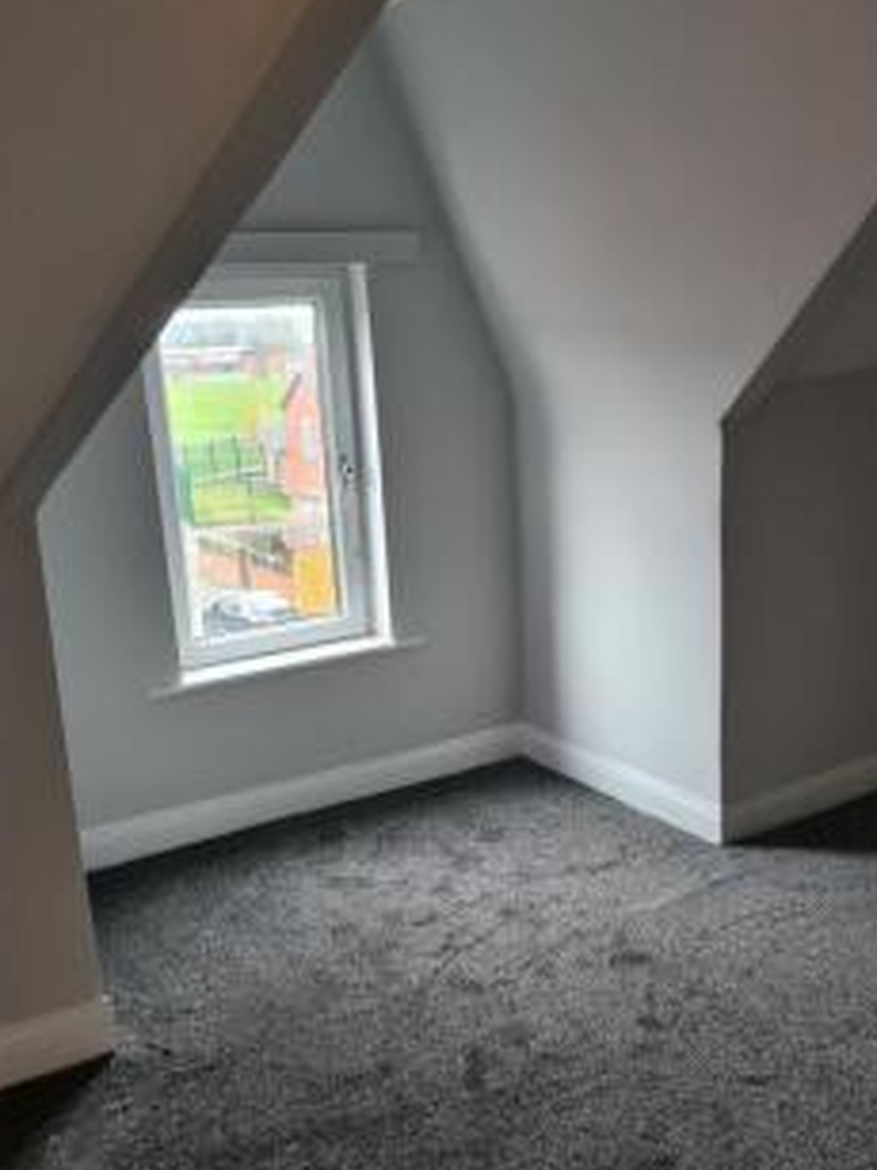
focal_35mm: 37
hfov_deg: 38.5
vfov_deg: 49.9
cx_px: 515
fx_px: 1251
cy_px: 688
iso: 200
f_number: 1.8
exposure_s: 1/50
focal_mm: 5.4
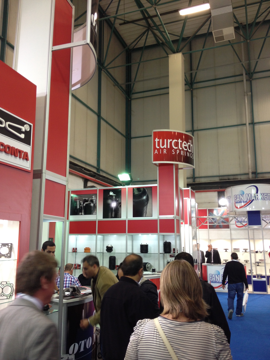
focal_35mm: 35
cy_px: 180
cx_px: 135
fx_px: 364
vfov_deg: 52.6
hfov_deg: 40.7
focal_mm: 4.28
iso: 80
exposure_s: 1/40
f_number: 2.4
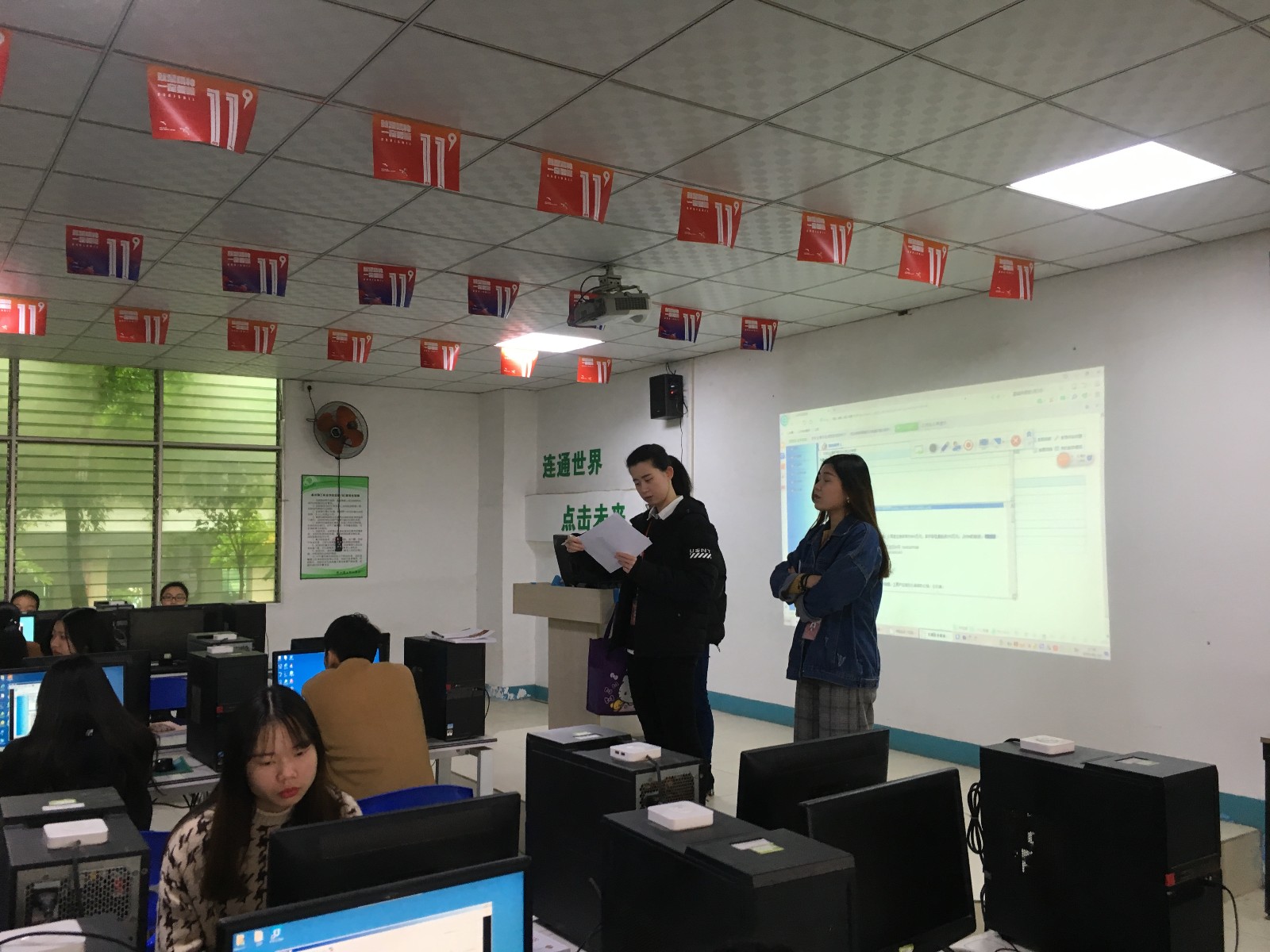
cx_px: 635
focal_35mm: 29
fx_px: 1064
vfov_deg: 48.2
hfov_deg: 61.7
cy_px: 476
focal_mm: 4.15
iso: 100
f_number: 2.2
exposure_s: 1/33
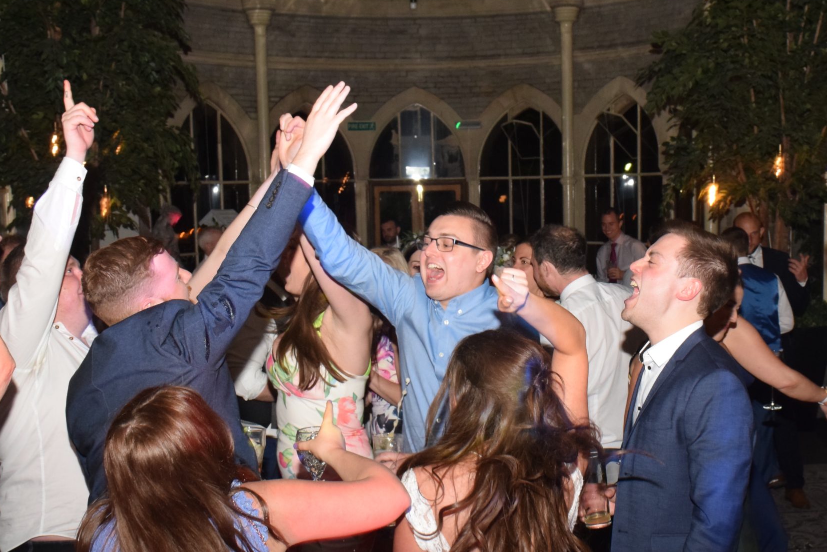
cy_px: 347
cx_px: 484
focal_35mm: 51
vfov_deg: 26.4
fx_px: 1172
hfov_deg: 38.8
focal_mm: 22
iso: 1600
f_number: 8
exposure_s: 1/60
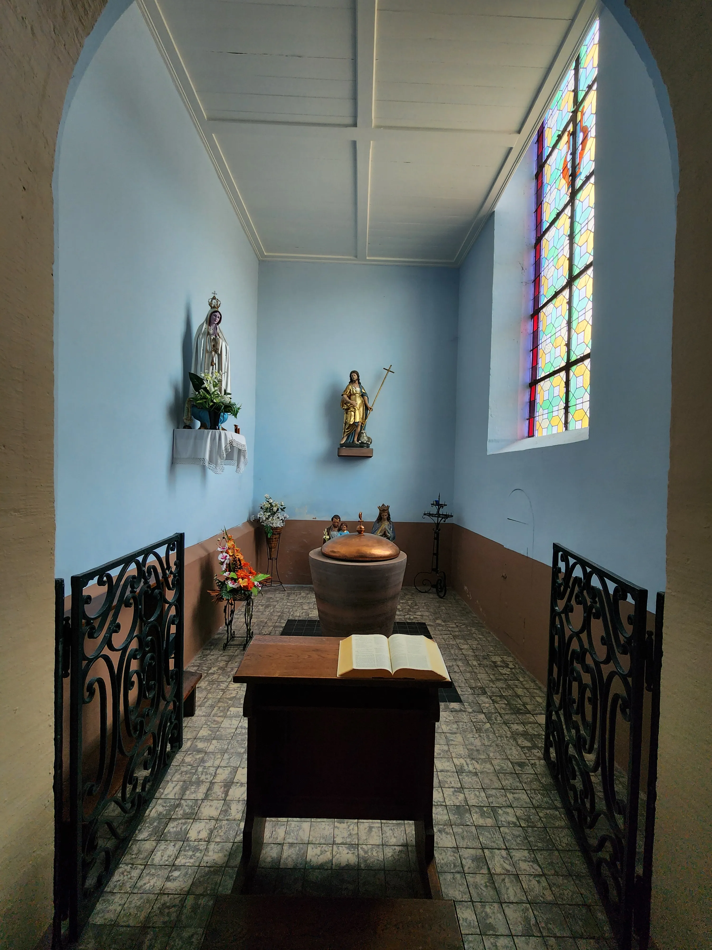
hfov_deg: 89.9
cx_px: 356
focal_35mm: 13
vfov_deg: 106.2
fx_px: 357
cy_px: 475
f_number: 2.2
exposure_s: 1/60
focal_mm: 2.2
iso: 64
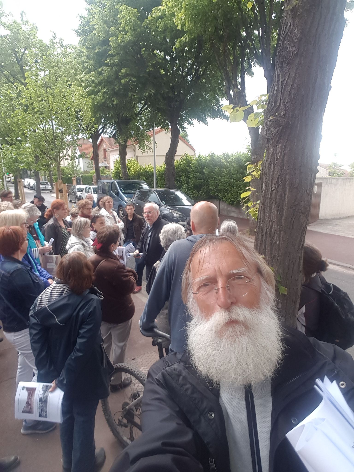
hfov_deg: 63.4
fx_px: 286
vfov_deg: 79.0
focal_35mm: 21
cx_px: 177
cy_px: 236
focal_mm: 2.1
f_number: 1.7
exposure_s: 1/207
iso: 50
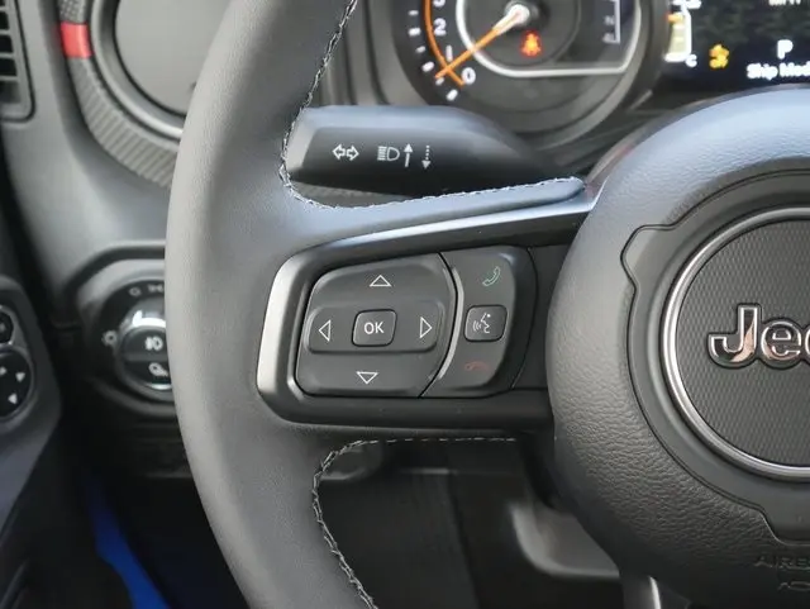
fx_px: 1967
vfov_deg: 17.6
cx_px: 405
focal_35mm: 84
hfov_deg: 23.3
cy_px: 304
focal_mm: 42
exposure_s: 1/80
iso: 3200
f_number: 5.6
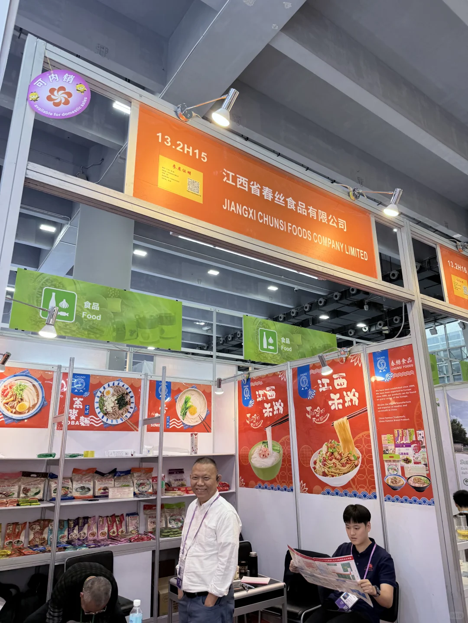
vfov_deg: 71.6
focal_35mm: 24
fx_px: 433
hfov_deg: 56.8
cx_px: 234
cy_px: 312
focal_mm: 6.76
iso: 80
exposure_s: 1/100
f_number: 1.78
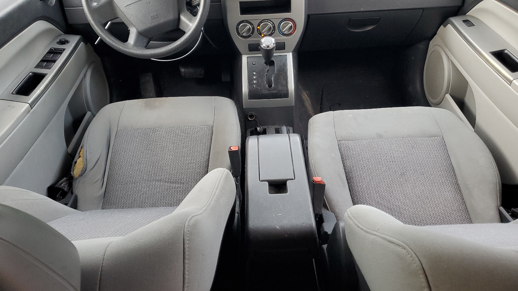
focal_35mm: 29
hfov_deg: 66.1
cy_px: 113
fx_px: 398
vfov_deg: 40.0
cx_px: 259
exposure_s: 1/120
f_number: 1.5
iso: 90
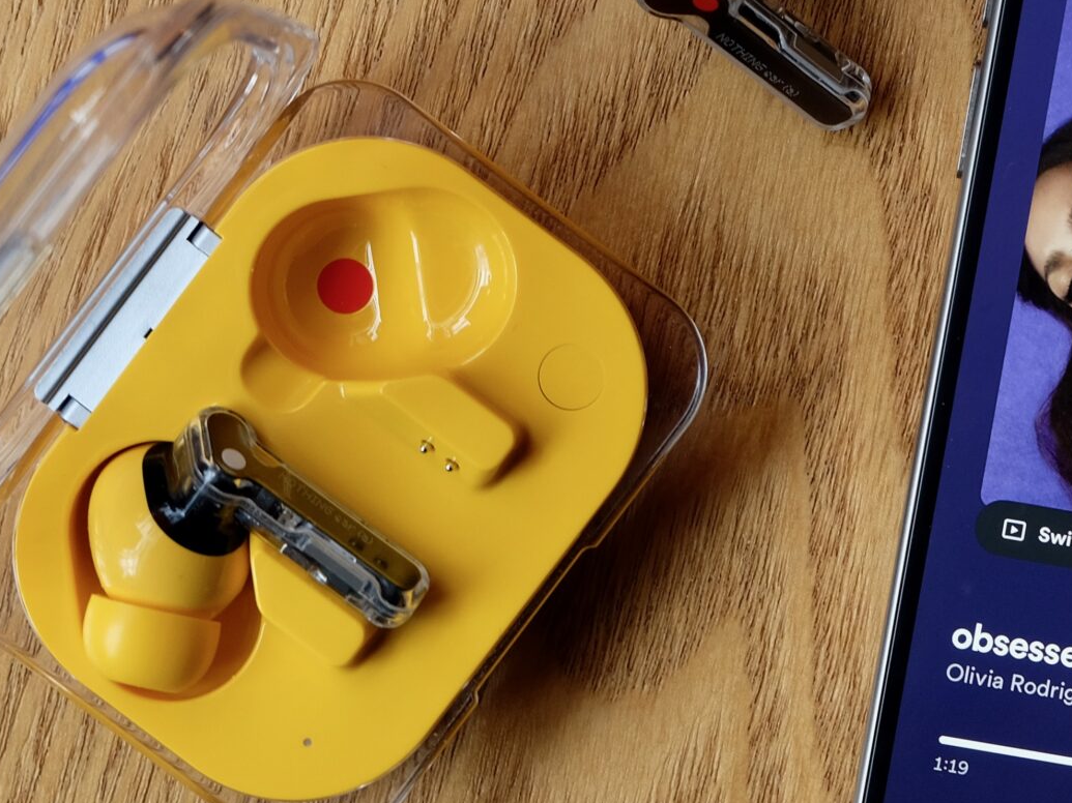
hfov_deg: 14.2
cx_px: 903
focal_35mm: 138
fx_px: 4273
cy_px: 316
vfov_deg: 10.7
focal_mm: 38.7
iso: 500
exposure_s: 1/60
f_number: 5.3
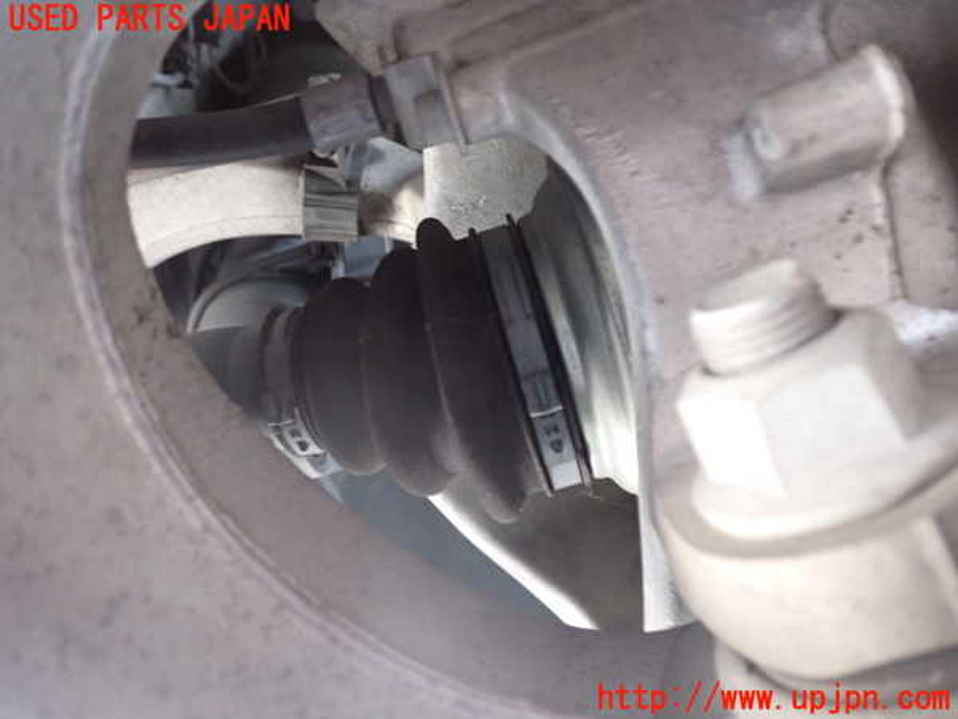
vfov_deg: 46.8
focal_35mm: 30
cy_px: 360
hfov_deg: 60.0
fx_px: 830
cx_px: 479
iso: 800
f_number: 2.3
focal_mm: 5.4
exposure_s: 1/30
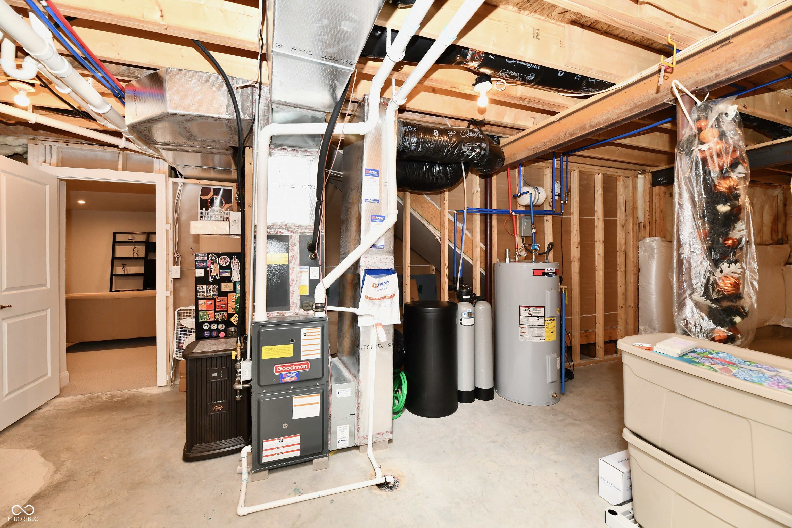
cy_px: 264
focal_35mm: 14
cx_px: 396
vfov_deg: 81.2
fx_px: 308
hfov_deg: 104.3
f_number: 6.3
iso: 640
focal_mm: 14
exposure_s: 1/60
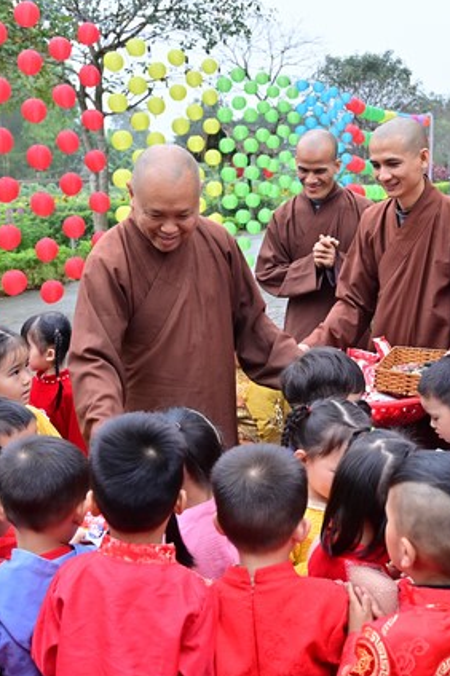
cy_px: 343
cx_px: 297
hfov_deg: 29.0
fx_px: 864
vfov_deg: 42.8
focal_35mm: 46
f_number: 5
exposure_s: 1/320
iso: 500
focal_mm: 30
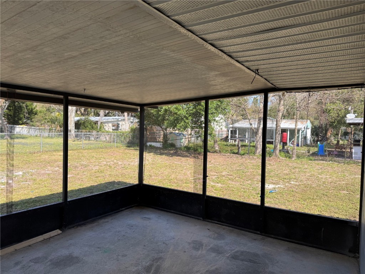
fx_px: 253
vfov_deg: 56.8
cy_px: 137
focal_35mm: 24
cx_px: 182
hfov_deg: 71.6
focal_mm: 6.76
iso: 80
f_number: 1.78
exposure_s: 1/842
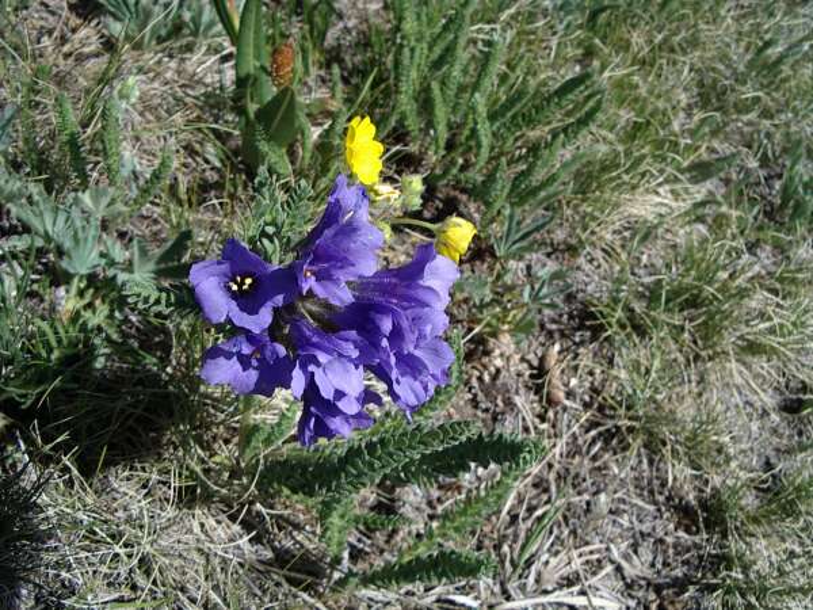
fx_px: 892
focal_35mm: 38
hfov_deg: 49.0
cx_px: 406
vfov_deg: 37.7
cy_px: 305
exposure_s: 1/400
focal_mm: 5.8
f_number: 4.8
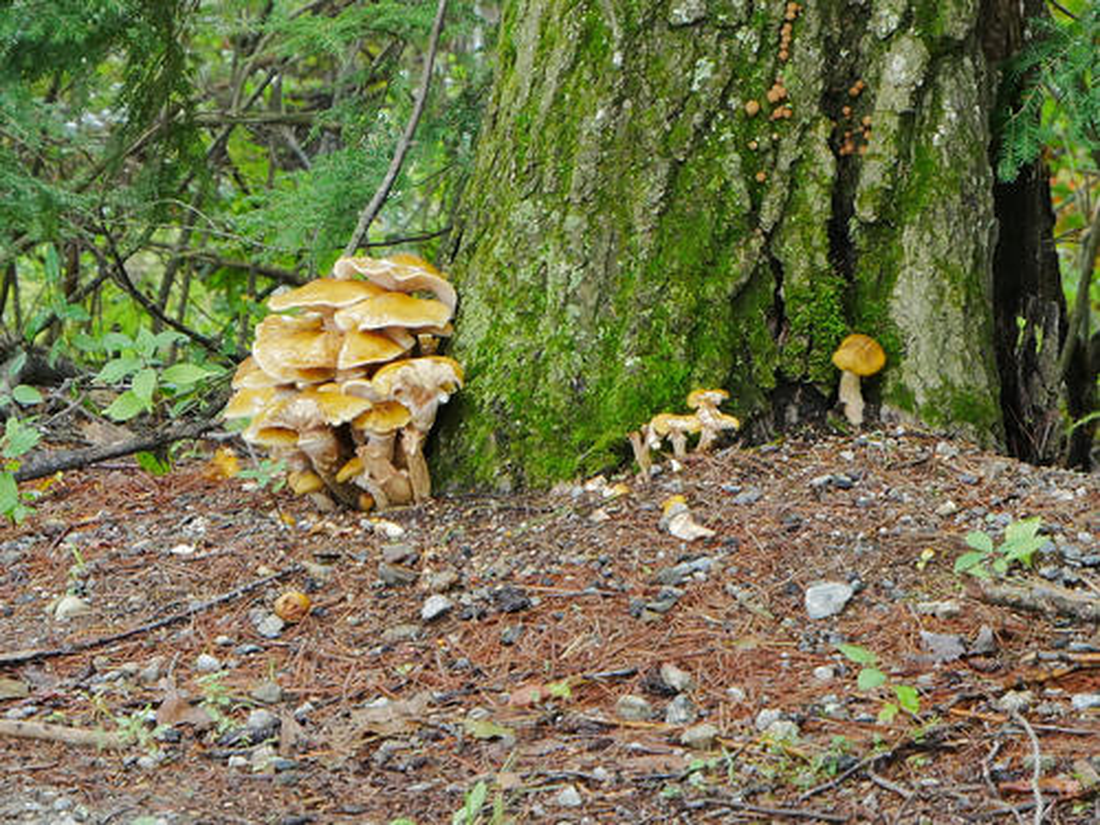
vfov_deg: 12.3
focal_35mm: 120
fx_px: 3813
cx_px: 550
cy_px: 412
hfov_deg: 16.4
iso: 800
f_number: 5.6
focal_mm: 60
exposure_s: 1/125
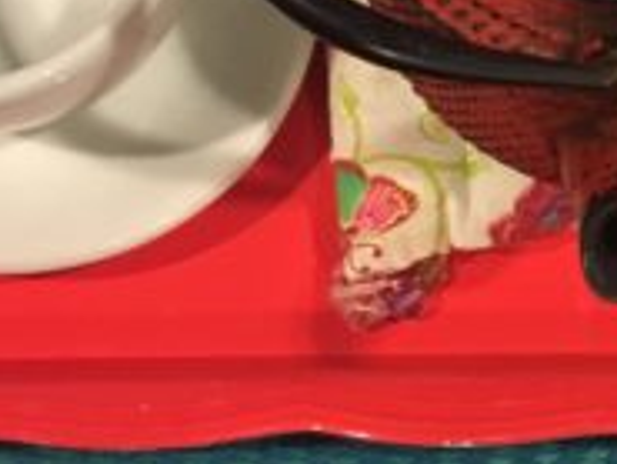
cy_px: -102
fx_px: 1730
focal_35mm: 97
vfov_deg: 14.7
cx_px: 737
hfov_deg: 19.1
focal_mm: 4.15
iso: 200
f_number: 2.2
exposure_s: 1/15
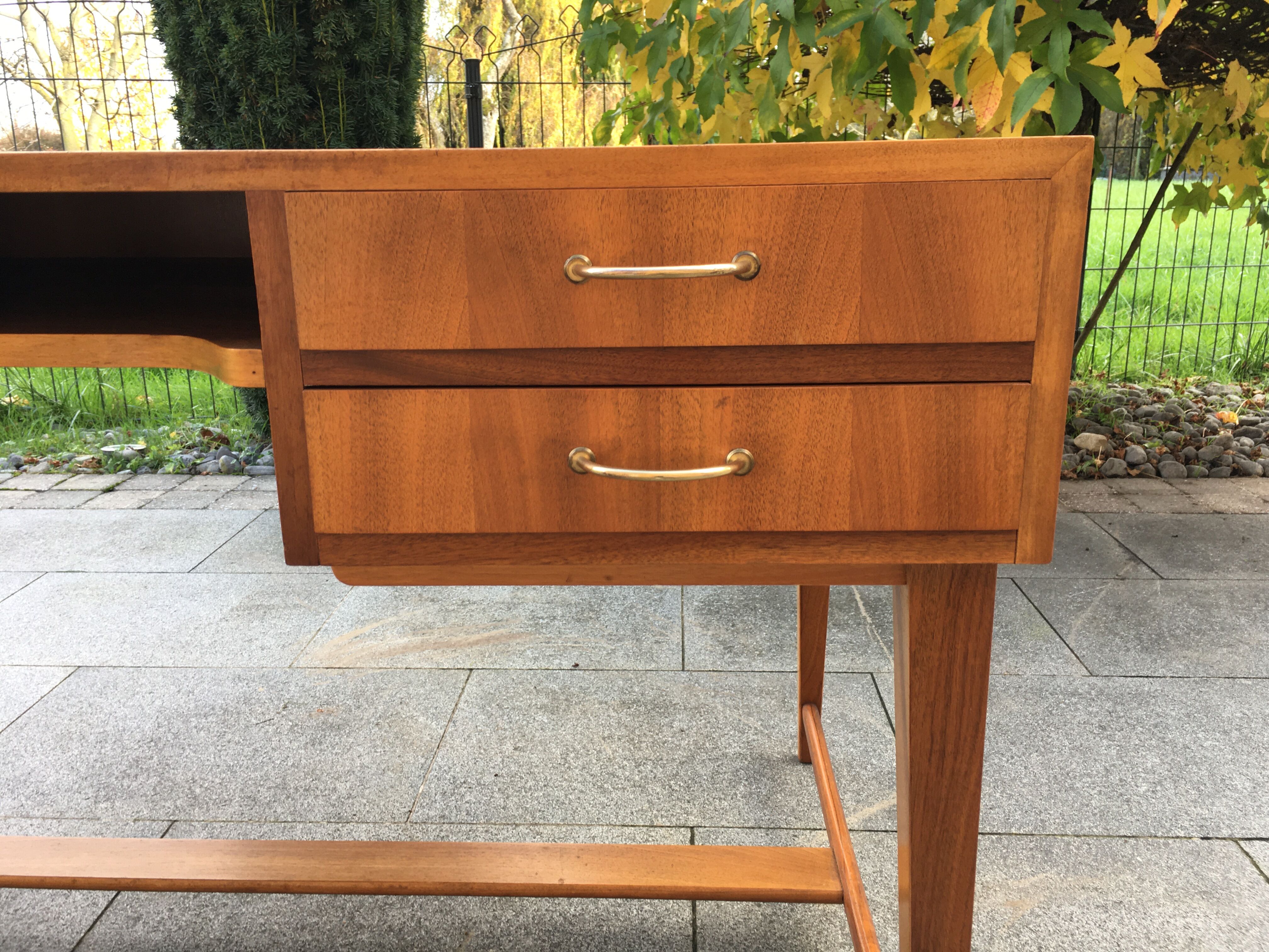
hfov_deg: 61.7
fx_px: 1063
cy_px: 476
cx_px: 634
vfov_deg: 48.2
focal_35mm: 29
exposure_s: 1/50
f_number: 2.2
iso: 32
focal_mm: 4.15
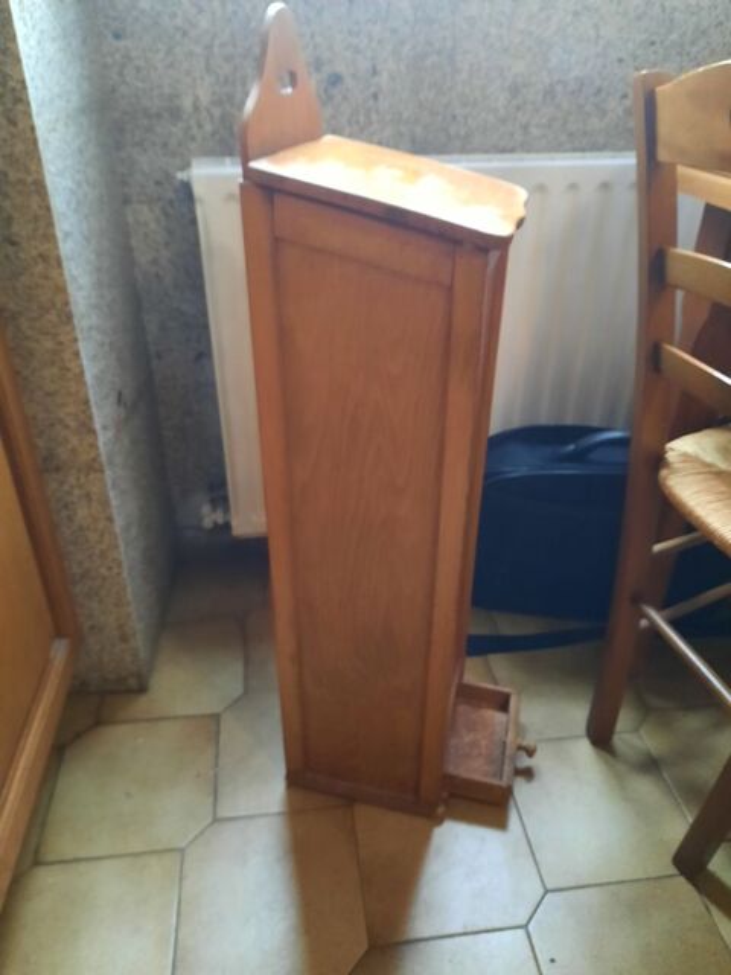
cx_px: 366
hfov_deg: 54.9
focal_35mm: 25
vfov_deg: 69.4
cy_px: 488
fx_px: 704
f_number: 2
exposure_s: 1/20
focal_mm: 4.6
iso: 640
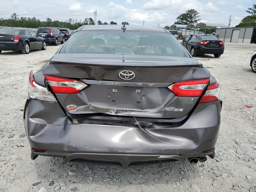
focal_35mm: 26
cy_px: 96
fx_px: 192
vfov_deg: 53.1
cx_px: 128
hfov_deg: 67.3
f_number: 1.5
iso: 50
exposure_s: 1/2500
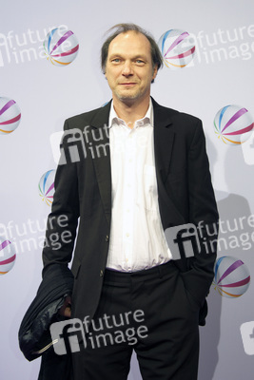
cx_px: 127
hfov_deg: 19.5
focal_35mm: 70
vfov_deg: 28.8
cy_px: 190
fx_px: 740
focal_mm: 70
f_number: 5.6
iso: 640
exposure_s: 1/160
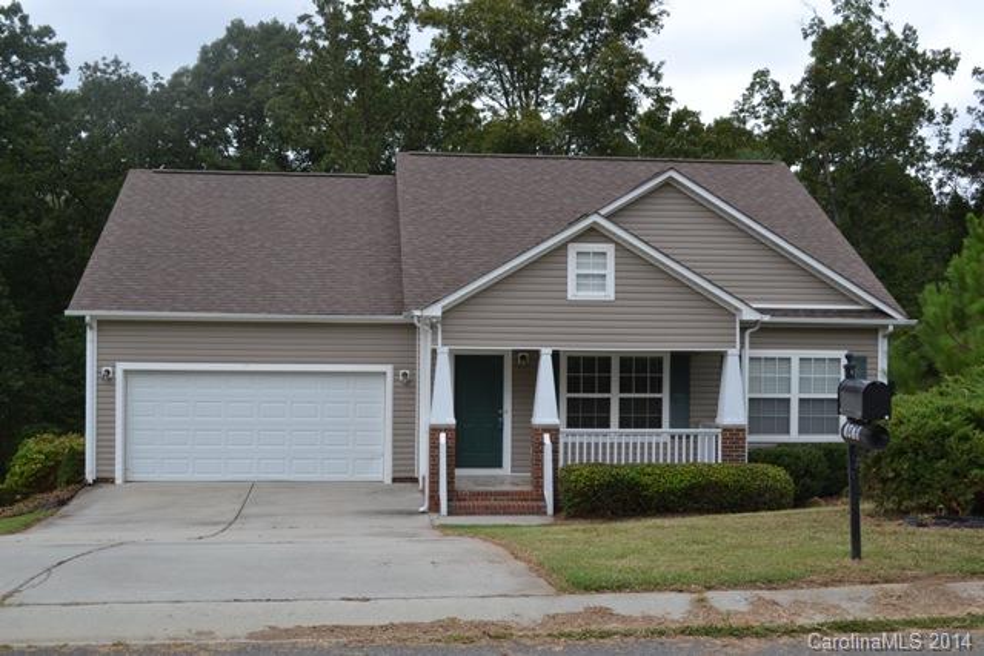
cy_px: 328
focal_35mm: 44
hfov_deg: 45.0
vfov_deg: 30.9
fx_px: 1189
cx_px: 492
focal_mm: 29
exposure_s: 1/200
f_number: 7.1
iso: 100
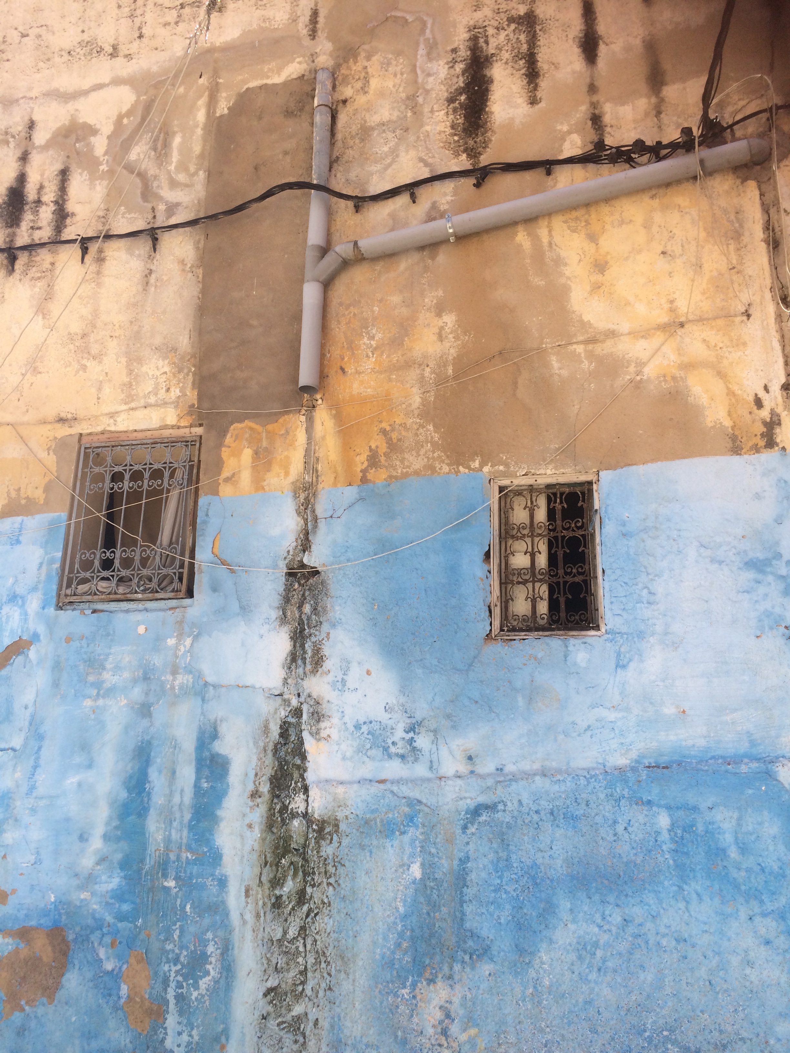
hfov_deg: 48.2
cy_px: 526
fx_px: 882
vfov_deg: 61.7
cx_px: 395
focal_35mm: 29
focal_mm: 4.15
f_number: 2.2
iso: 32
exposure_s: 1/873
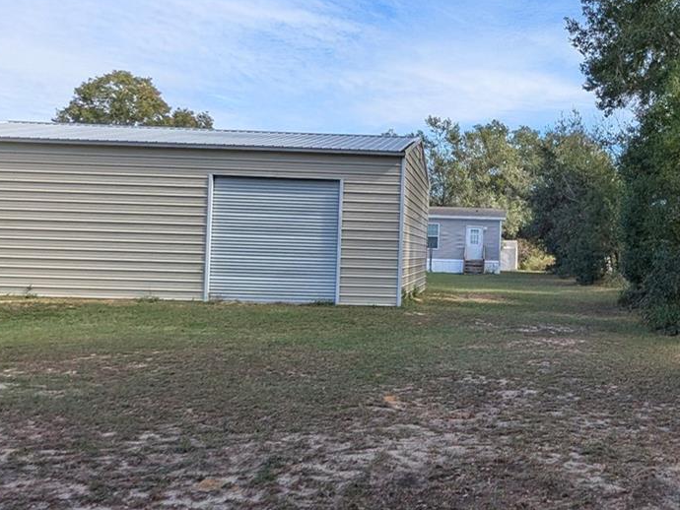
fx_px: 727
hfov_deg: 48.3
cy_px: 235
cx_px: 504
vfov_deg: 38.7
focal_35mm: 37
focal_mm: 2.35
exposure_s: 1/1021
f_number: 2.2
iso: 51
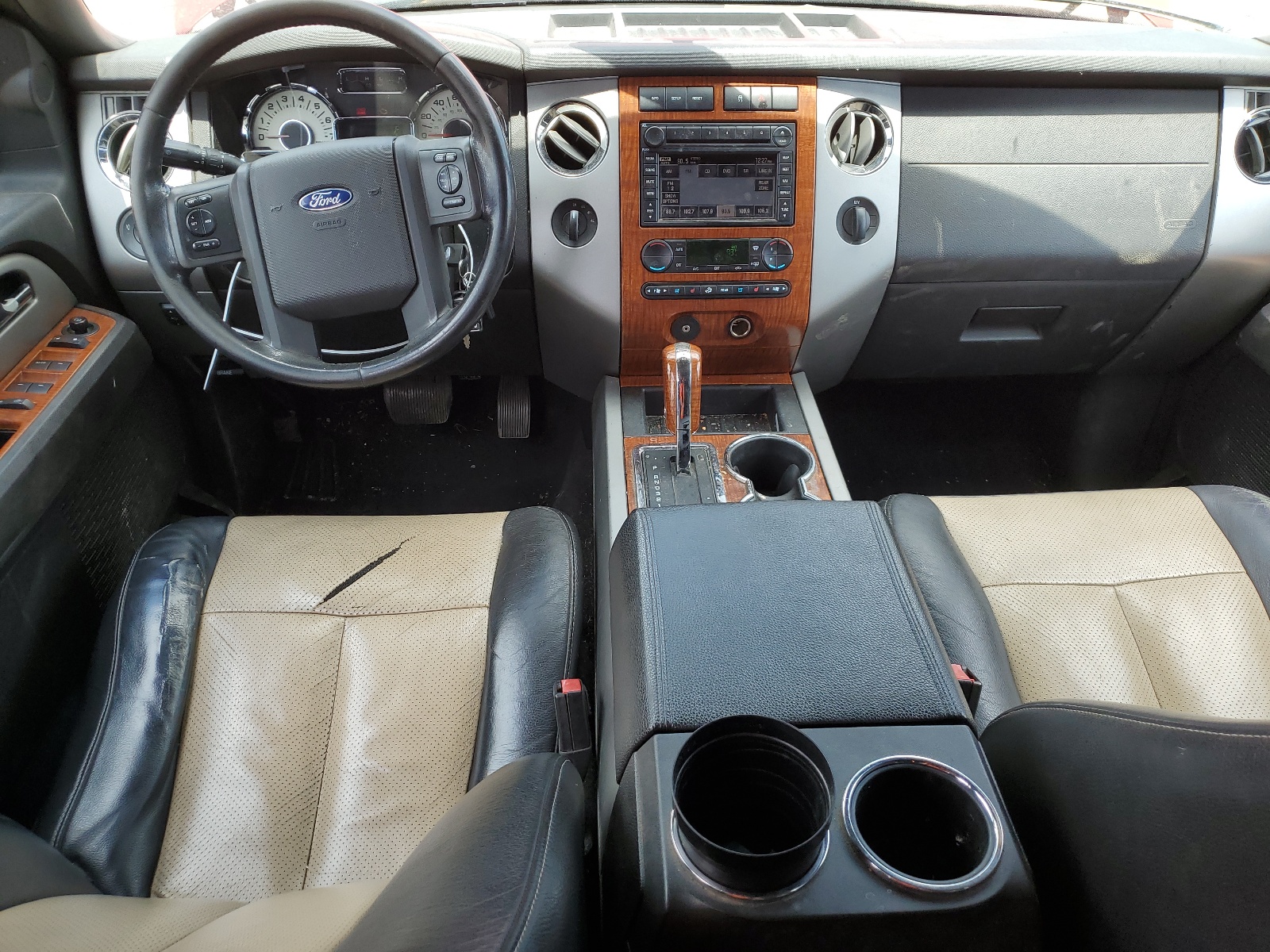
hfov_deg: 67.3
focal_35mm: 26
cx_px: 635
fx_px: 954
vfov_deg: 53.1
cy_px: 476
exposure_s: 1/263
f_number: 1.5
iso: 50
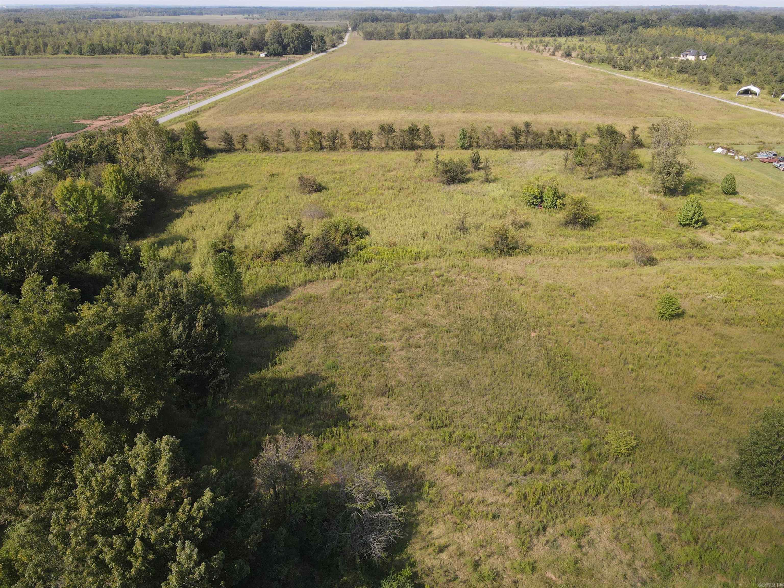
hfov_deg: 71.6
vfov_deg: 56.8
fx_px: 544
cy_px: 294
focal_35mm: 24
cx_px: 392
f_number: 2.8
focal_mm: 4.5
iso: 100
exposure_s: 1/350
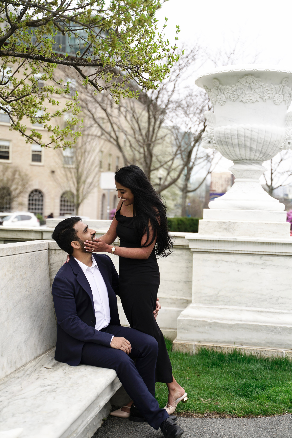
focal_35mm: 52
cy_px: 219
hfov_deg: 26.0
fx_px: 632
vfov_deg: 38.2
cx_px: 146
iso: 100
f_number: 2.8
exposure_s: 1/1000
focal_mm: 52
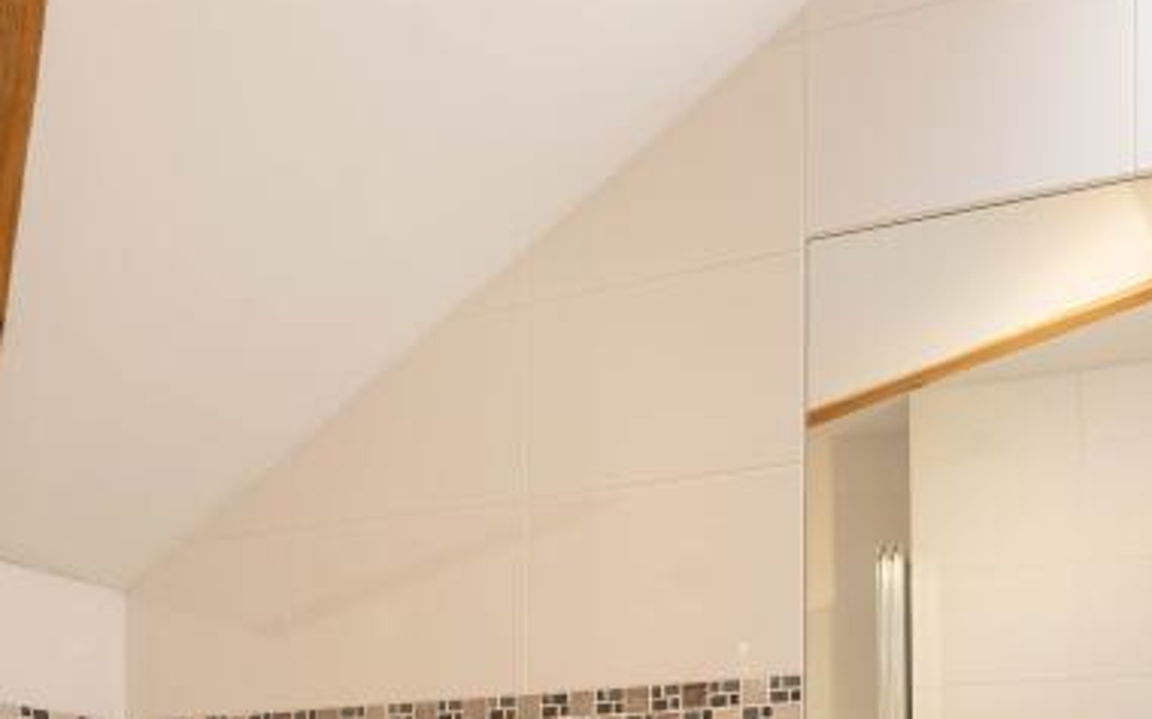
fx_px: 1424
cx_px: 970
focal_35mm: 45
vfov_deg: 24.3
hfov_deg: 41.6
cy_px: 969
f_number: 8
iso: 320
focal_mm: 16.5
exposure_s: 1/80
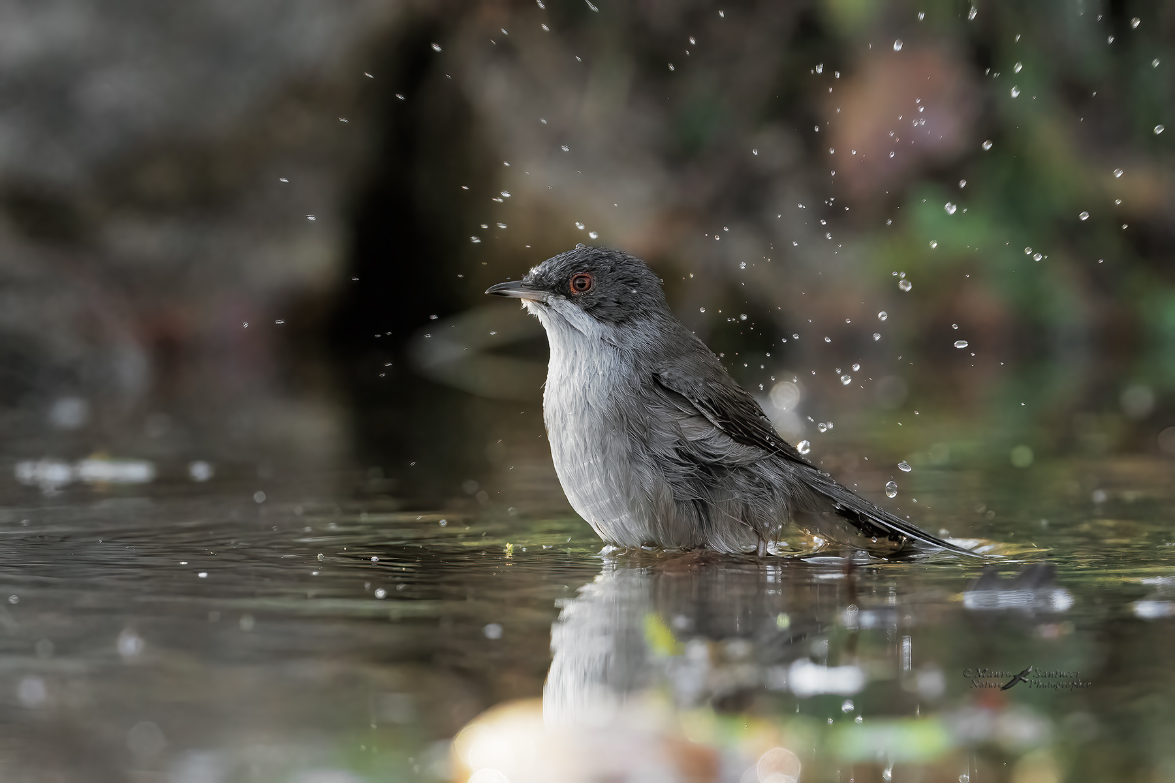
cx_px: 588
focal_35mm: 900
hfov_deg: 2.3
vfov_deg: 1.5
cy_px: 392
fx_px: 29373
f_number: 8
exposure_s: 1/2500
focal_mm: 600
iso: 10000
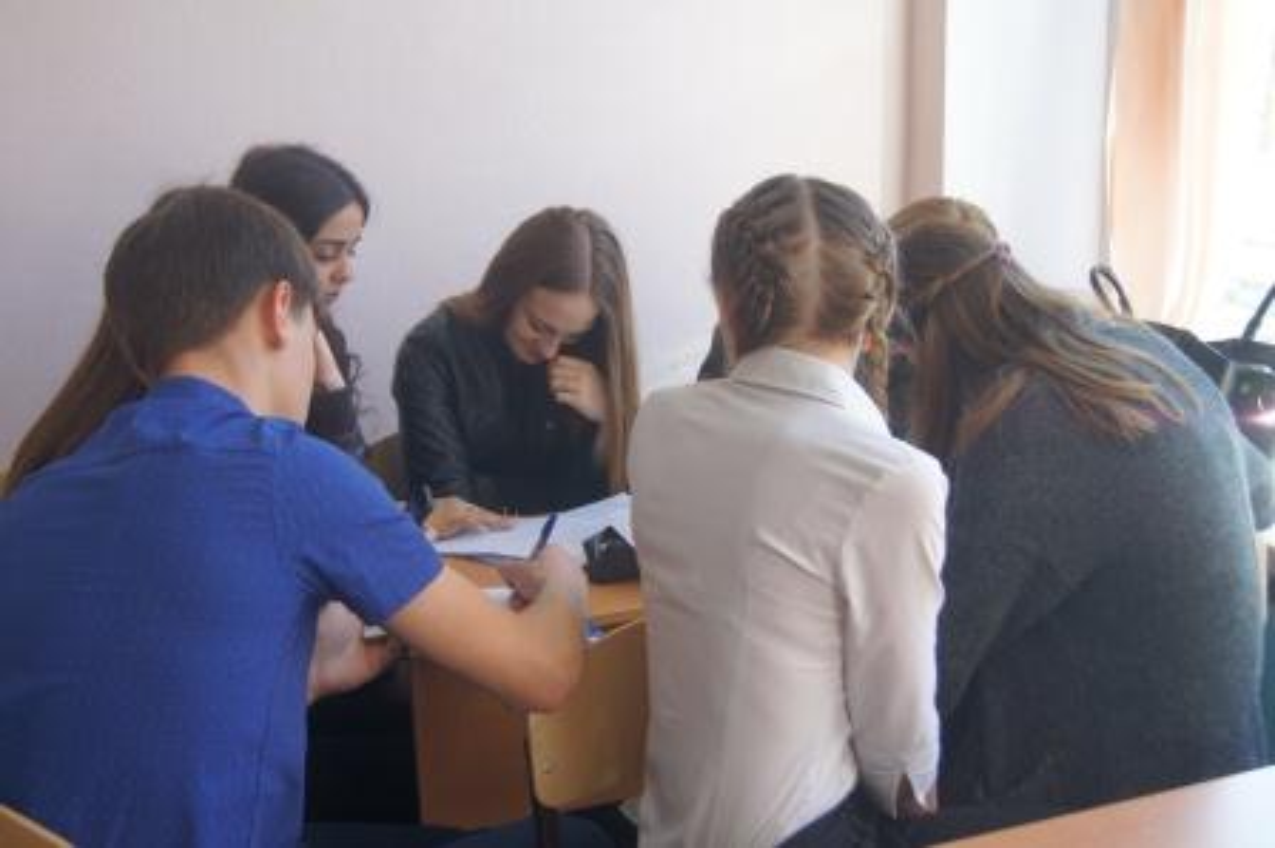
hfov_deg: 43.6
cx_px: 638
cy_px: 424
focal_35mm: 45
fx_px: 1593
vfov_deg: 29.8
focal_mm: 30
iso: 200
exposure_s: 1/100
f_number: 5
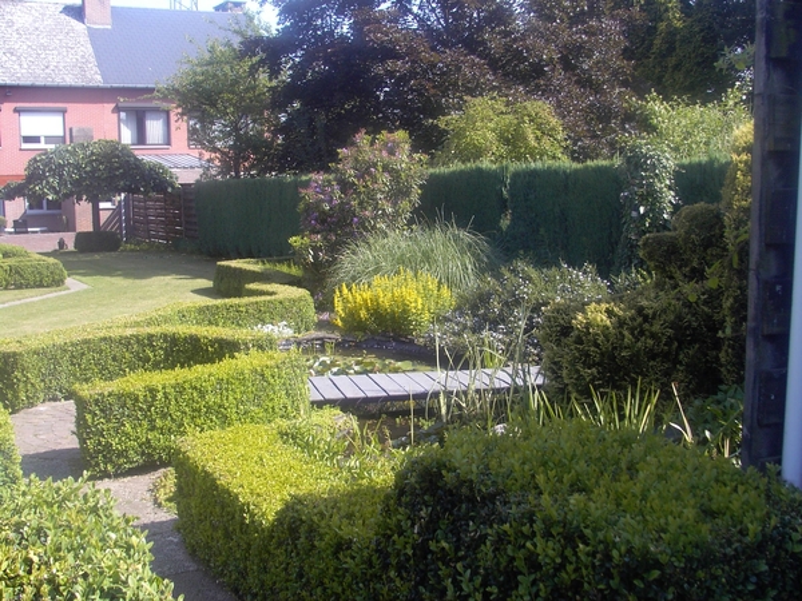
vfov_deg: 33.6
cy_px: 300
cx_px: 401
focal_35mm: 43
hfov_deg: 43.9
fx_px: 996
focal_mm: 6.6
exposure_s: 1/330
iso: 70
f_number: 2.8
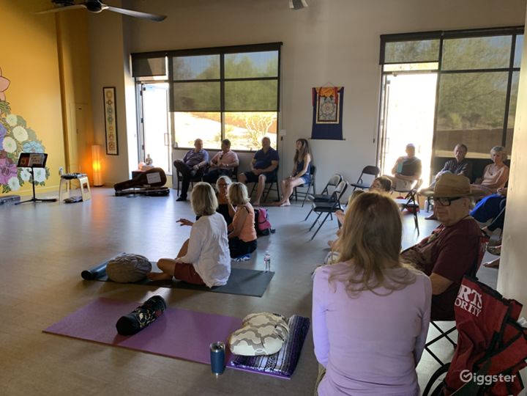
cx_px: 264
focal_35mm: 26
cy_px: 198
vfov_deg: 53.1
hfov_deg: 67.3
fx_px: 396
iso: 200
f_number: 1.8
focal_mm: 4.25
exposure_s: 1/60
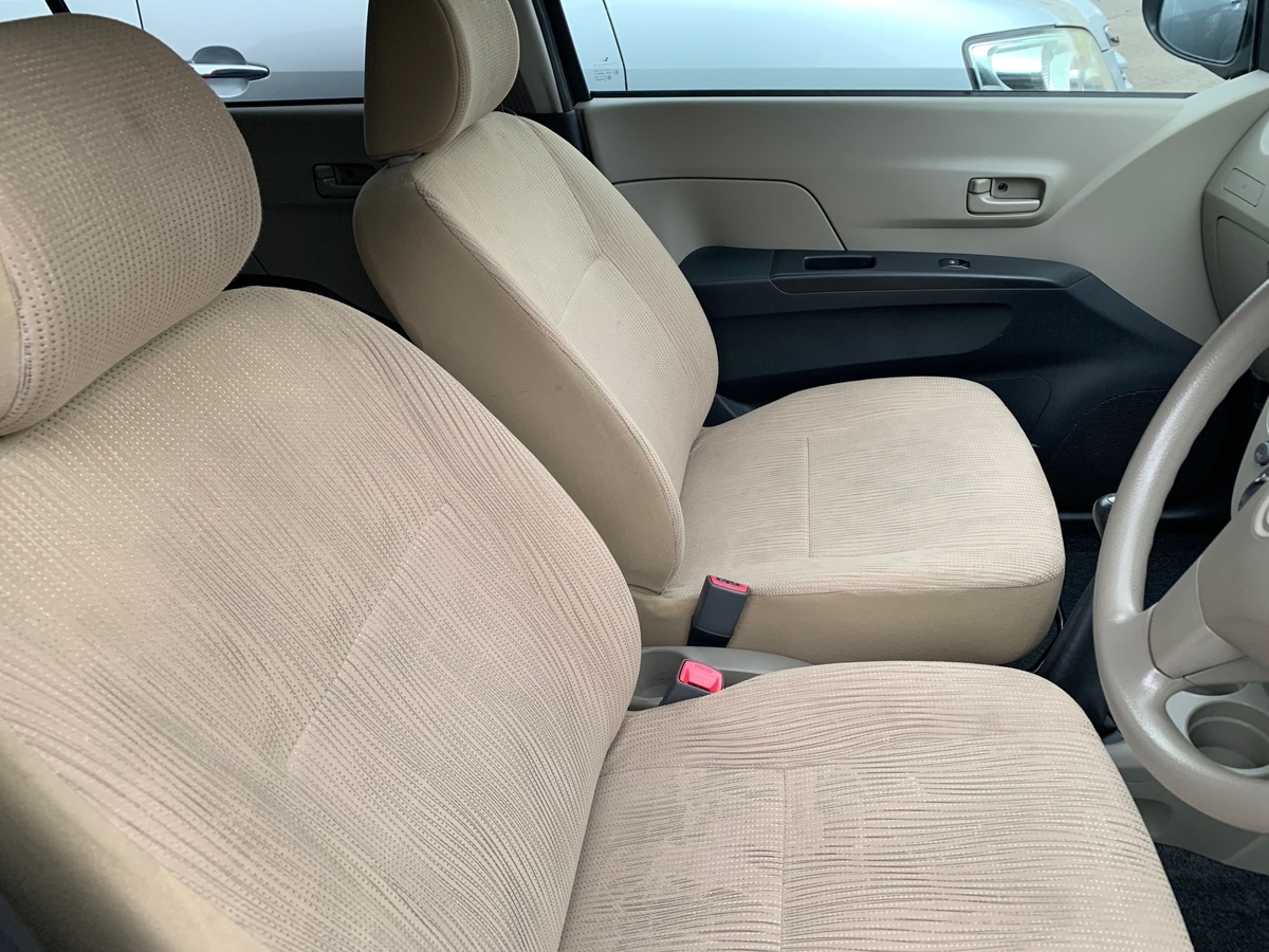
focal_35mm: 26
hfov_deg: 67.3
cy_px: 476
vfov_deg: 53.1
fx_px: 953
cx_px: 634
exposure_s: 1/67
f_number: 1.8
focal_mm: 4.25
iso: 100
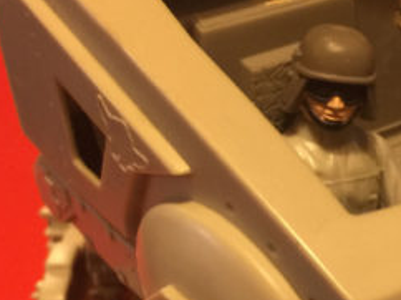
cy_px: 256
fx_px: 972
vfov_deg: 17.3
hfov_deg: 22.9
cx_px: 333
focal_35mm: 84
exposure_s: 1/8
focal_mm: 4.15
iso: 100
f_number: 2.2
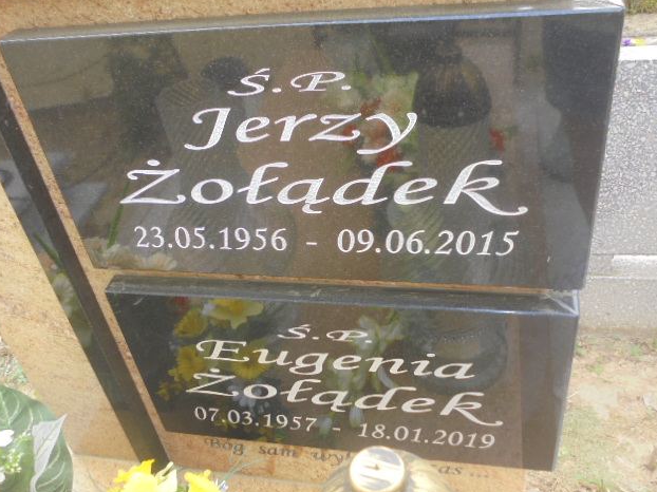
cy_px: 243
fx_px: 664
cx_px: 326
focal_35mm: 35
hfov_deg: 52.6
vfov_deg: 40.7
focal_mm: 6.1
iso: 100
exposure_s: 1/50
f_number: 4
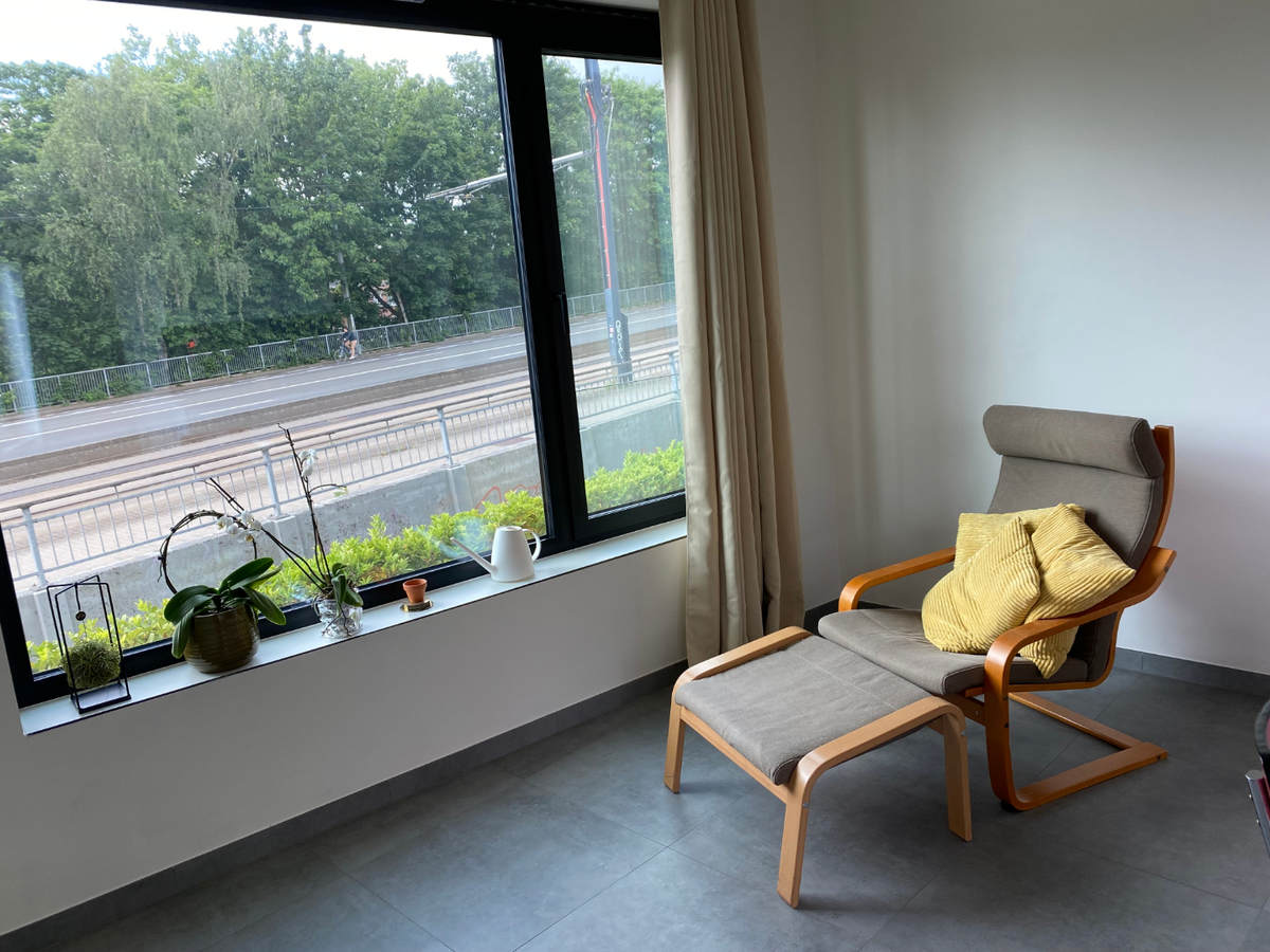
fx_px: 954
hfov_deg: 67.3
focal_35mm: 26
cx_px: 635
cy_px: 476
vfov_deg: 53.1
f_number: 1.8
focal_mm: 4.25
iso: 32
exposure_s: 1/122
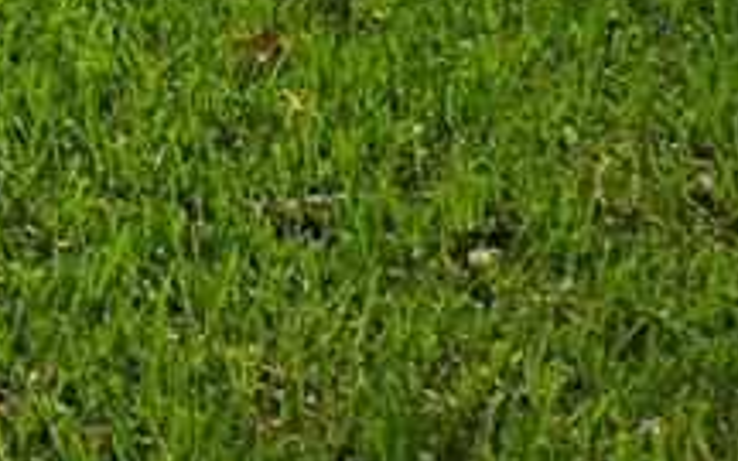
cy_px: -1141
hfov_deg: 13.0
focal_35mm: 102
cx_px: -1199
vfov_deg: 8.9
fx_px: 2052
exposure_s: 1/2228
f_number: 1.9
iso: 40
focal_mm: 2.2
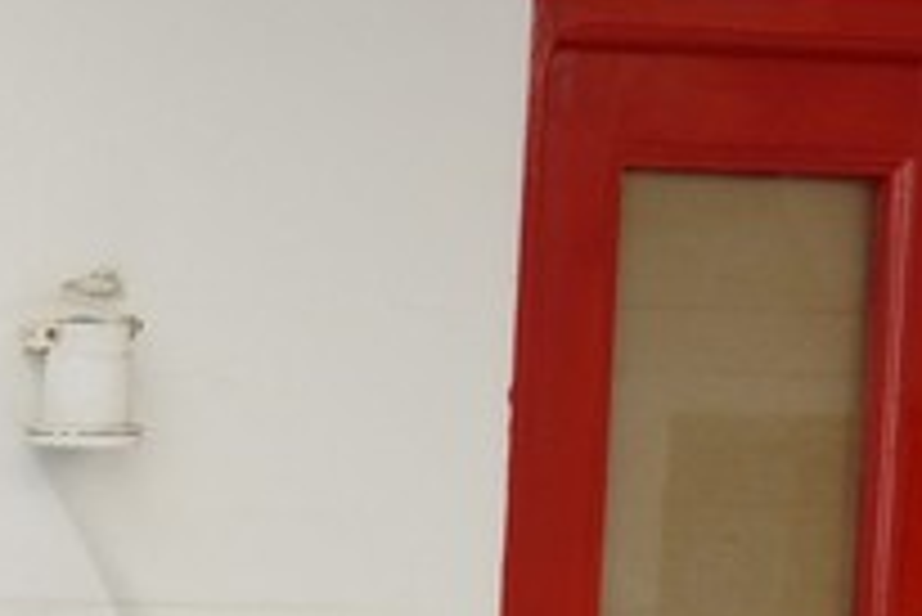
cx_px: -1570
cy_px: 1407
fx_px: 4793
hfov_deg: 9.3
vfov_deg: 7.0
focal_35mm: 187
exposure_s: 1/200
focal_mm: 24
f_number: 9
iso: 200
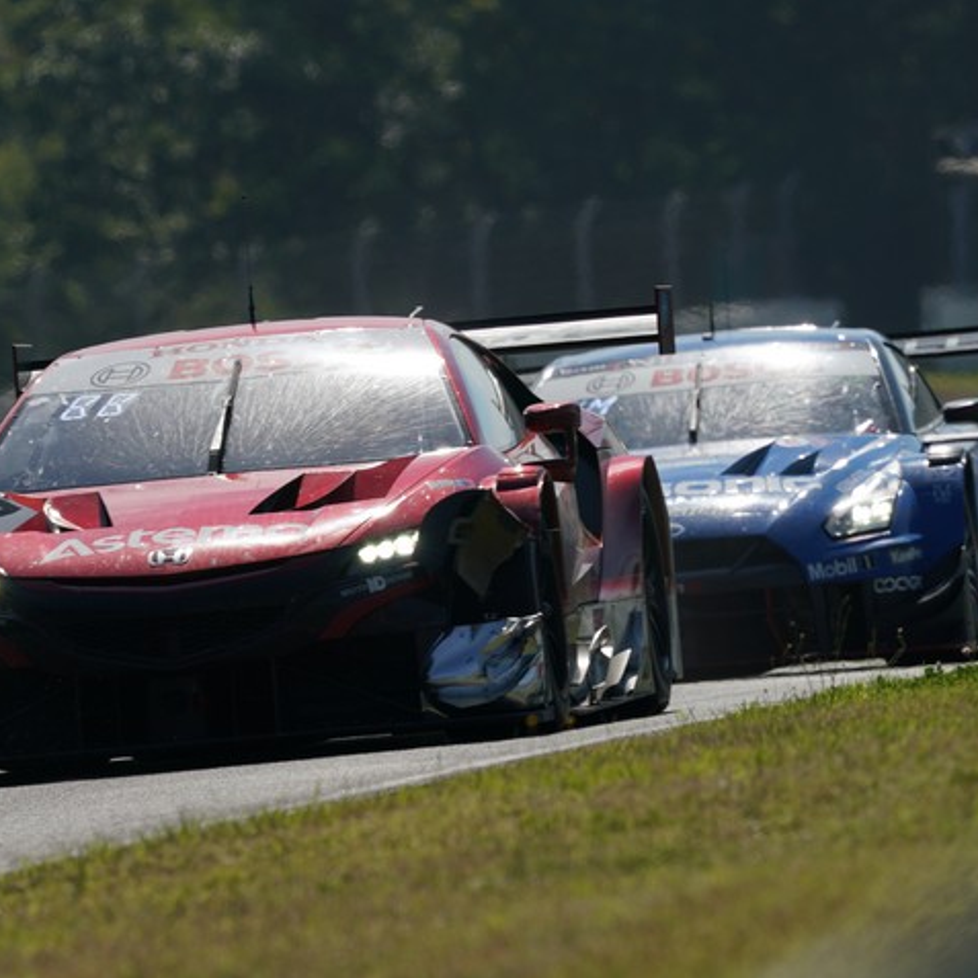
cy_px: 490
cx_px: 291
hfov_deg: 2.3
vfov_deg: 2.3
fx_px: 24581
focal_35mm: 769
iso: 200
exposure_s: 1/800
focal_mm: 600
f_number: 10
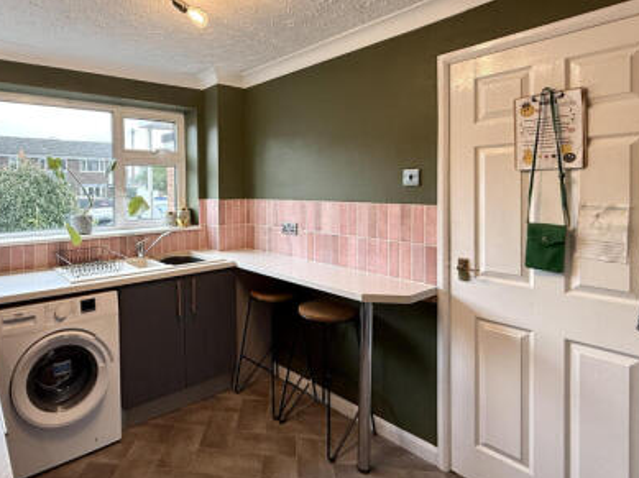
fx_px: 387
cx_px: 232
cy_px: 188
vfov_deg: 62.7
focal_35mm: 21
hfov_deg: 77.4
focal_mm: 2.22
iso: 100
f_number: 2.2
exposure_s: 1/100
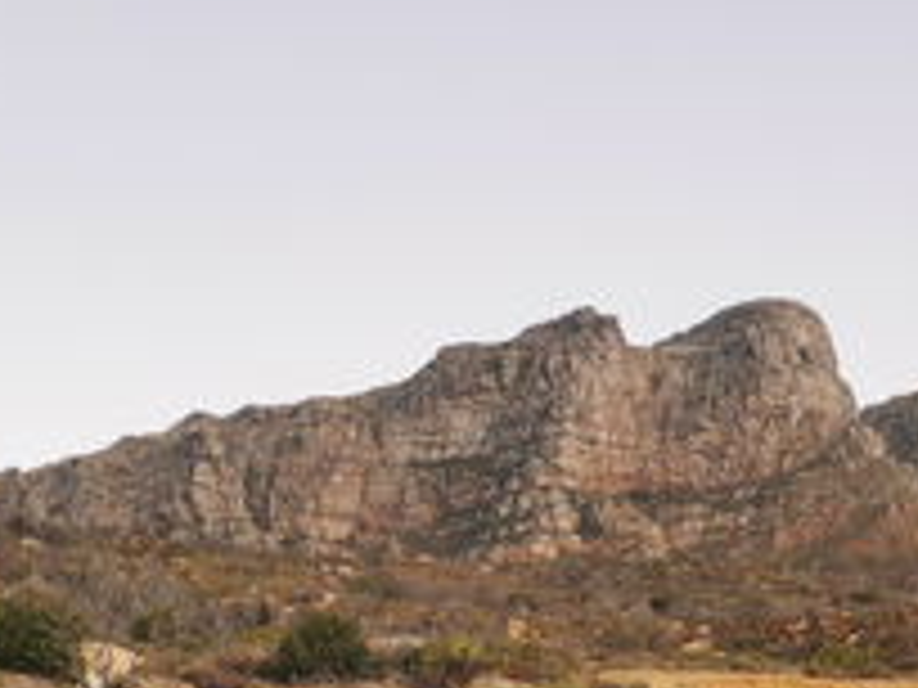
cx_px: 1048
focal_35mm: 74
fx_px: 1962
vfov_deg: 18.4
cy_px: 908
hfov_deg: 24.3
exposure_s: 1/100
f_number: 1.6
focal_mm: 5.56
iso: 80
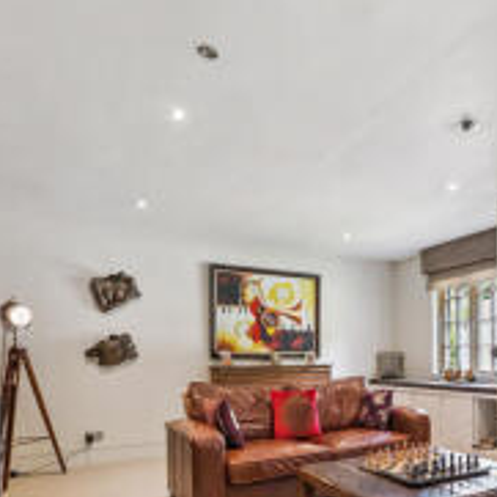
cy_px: 361
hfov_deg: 52.9
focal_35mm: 29
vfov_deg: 53.6
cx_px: 379
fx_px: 471
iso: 400
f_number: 4
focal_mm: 13
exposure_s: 1/80
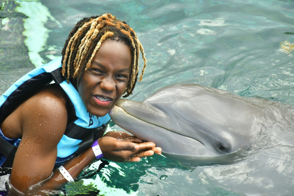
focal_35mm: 183
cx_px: 147
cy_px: 98
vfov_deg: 7.5
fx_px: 1494
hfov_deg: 11.2
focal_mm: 122
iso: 500
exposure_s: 1/400
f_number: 8
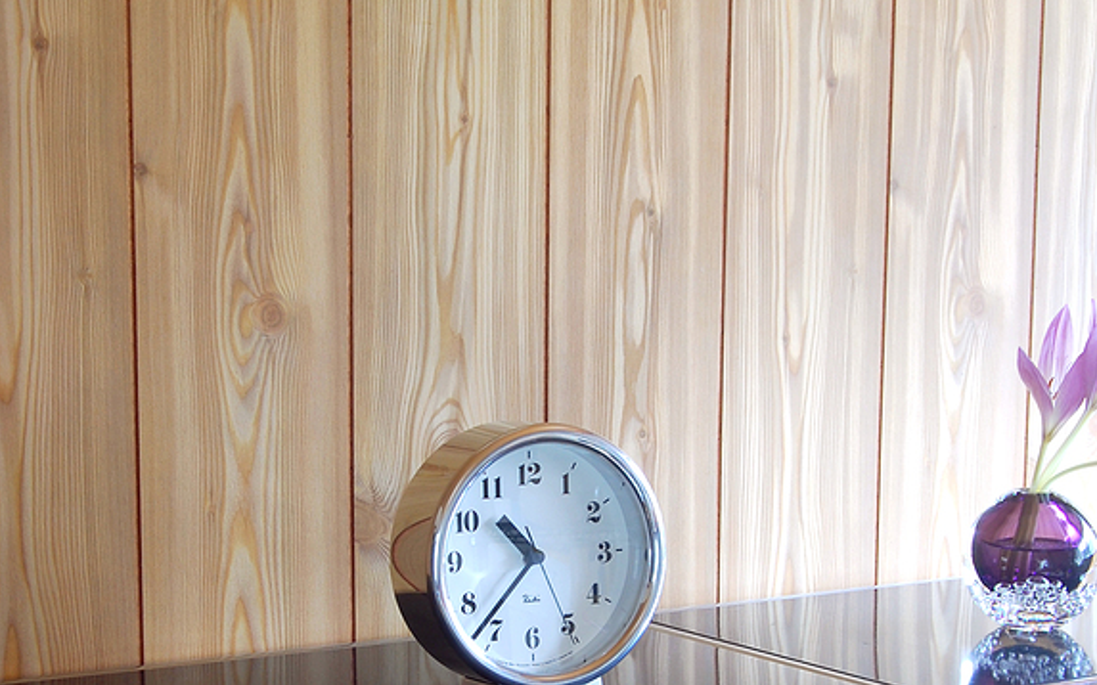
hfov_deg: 27.9
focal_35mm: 74
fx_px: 2212
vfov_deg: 17.5
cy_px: 518
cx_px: 549
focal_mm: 32
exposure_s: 8
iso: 200
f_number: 13
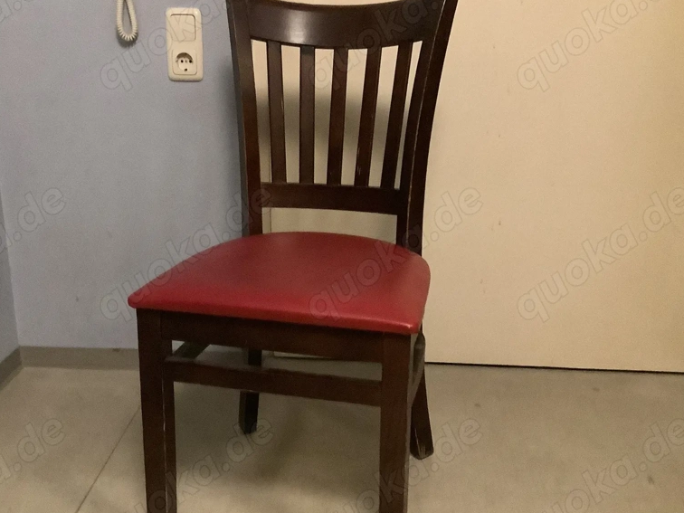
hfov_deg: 45.7
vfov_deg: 35.1
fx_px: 810
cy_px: 265
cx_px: 295
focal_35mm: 41
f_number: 2.4
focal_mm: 3.3
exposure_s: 1/20
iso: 800
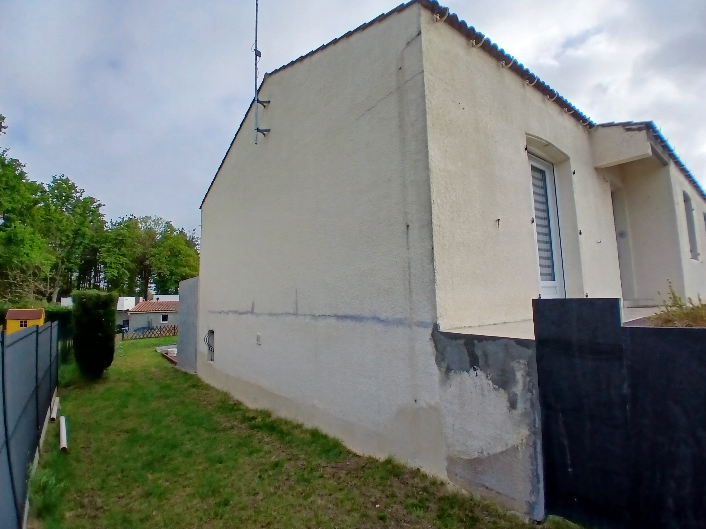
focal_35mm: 17
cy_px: 264
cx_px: 353
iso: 50
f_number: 2.2
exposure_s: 1/1248
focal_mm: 1.4
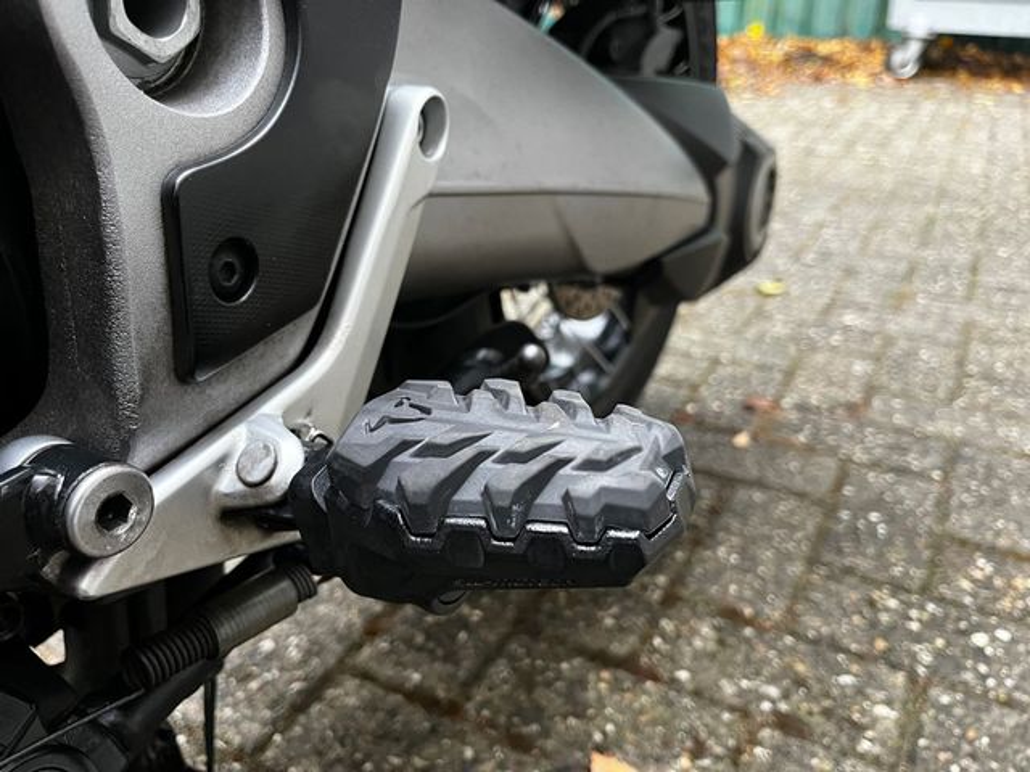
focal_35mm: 26
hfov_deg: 67.3
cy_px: 386
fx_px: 774
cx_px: 515
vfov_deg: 53.1
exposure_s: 1/60
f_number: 1.6
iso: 320
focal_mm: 5.1
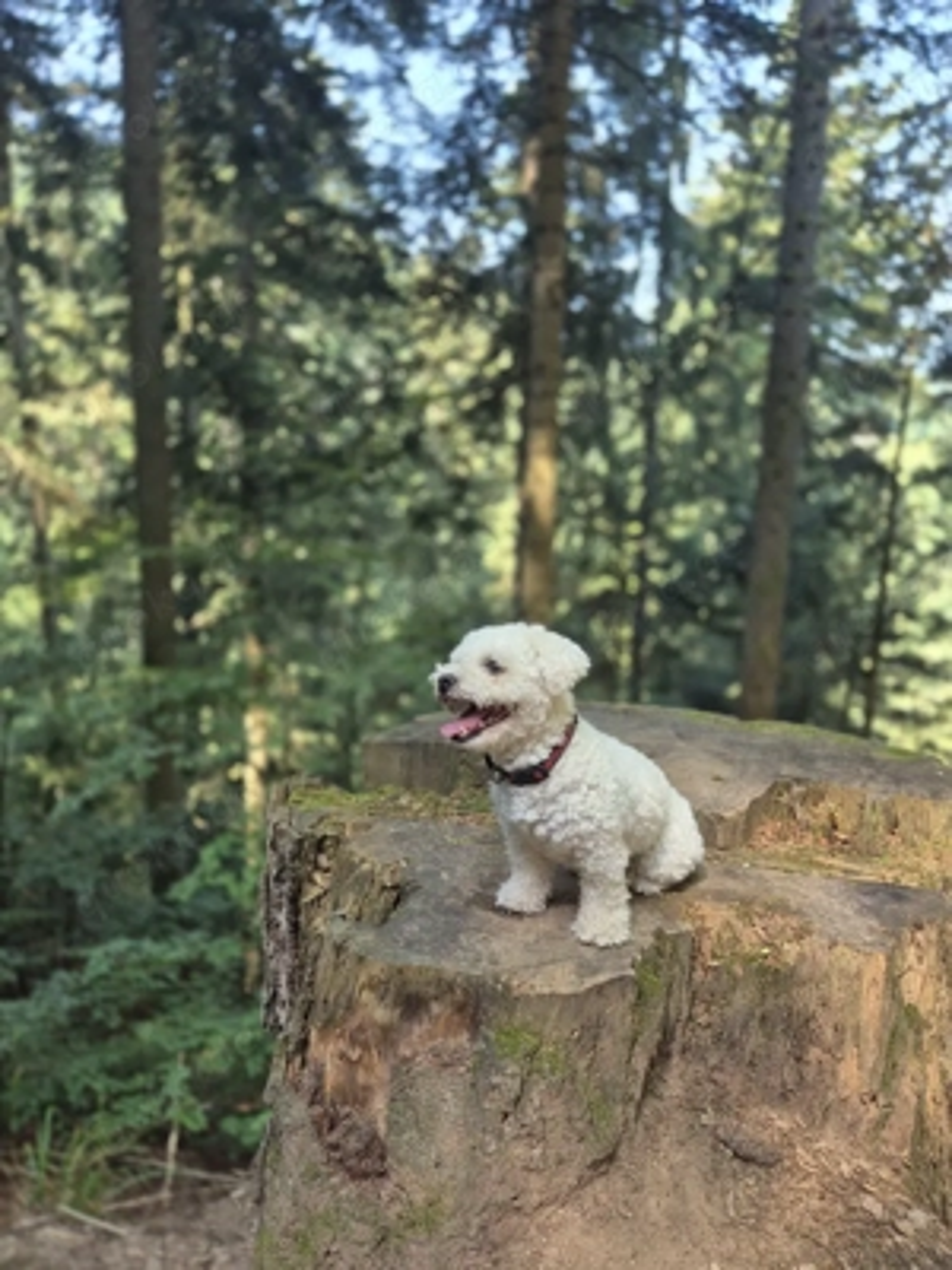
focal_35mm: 23
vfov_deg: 73.9
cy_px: 635
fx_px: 843
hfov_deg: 58.9
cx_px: 476
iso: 32
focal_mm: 5.4
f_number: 1.8
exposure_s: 1/100
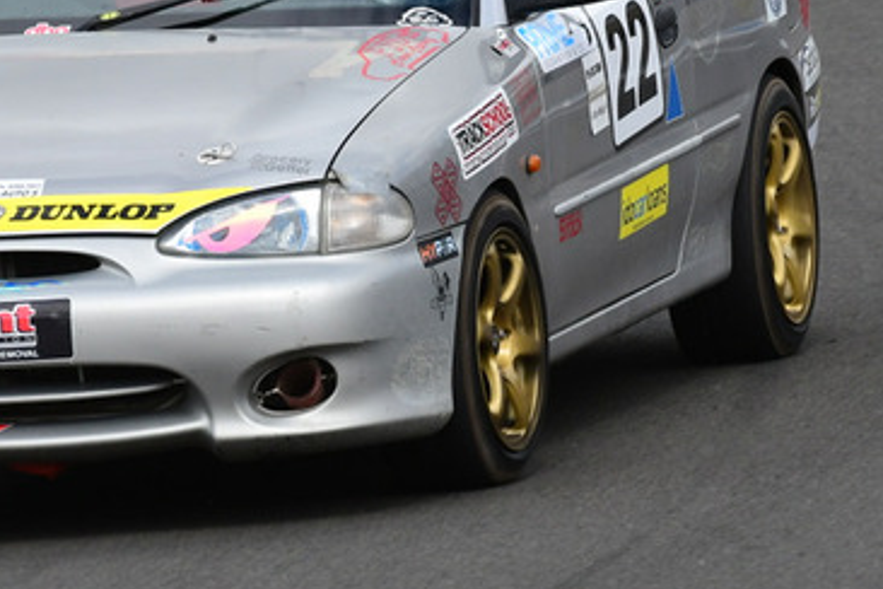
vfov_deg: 1.4
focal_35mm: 983
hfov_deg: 2.1
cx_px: 116
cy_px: 92
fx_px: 24109
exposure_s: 1/640
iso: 640
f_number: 10
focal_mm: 300
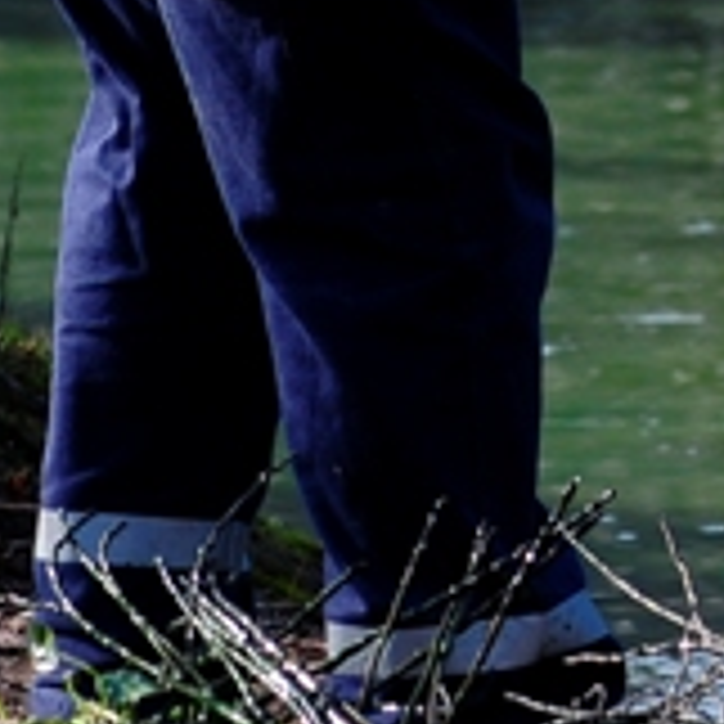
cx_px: 1205
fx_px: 19498
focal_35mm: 824
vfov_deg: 2.1
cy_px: -369
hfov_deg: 2.1
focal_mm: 102
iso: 100
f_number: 5
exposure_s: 1/200
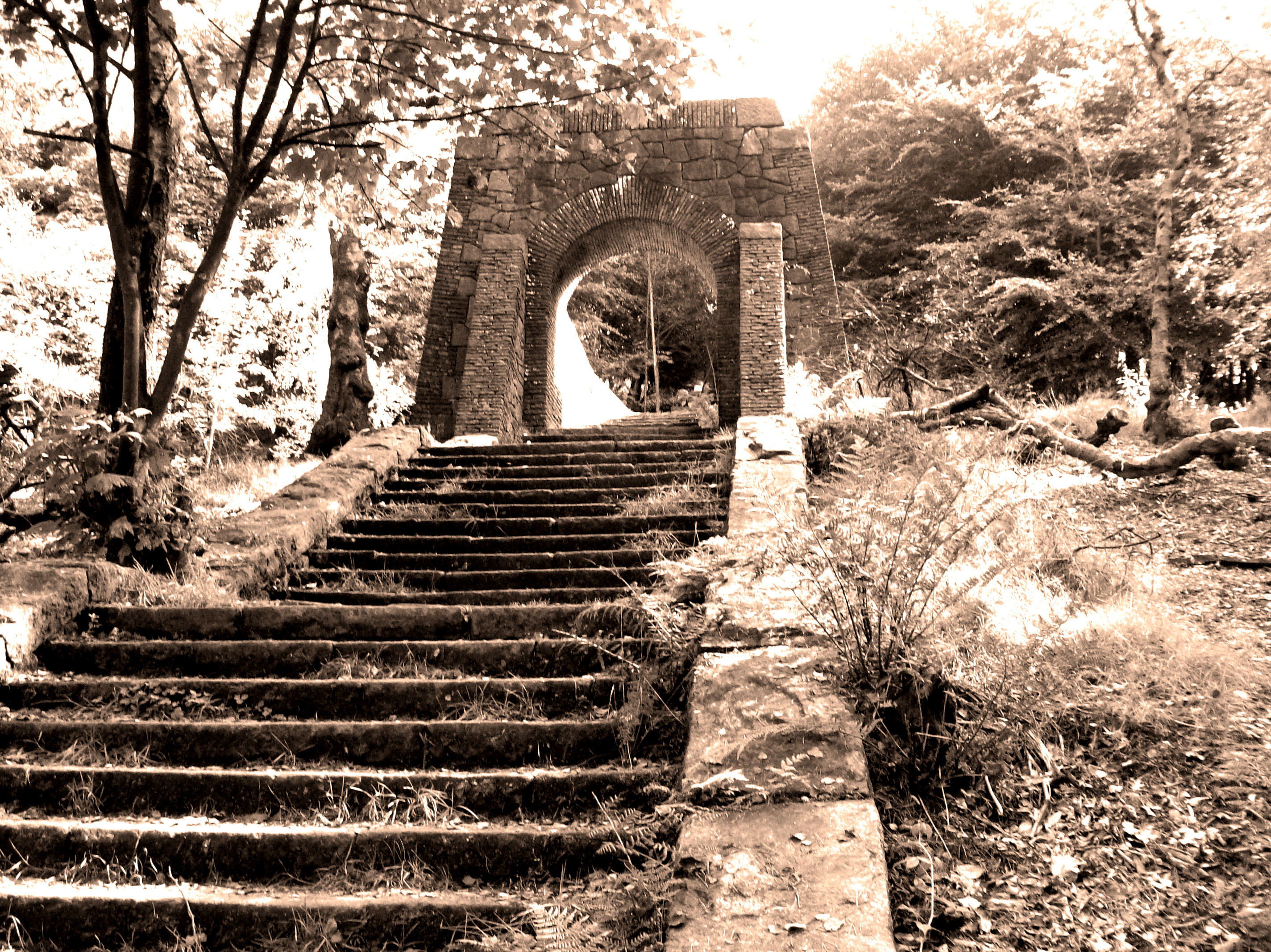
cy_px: 476
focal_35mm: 36
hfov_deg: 51.4
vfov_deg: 39.6
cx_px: 636
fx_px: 1321
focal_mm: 6
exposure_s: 1/90.4
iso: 200
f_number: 2.7
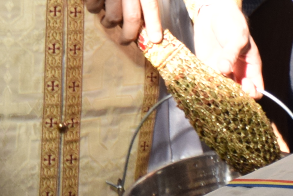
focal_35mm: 198
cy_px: -101
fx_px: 1612
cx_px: 510
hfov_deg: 9.9
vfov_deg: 6.8
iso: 500
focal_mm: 24
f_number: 4.5
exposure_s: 1/100
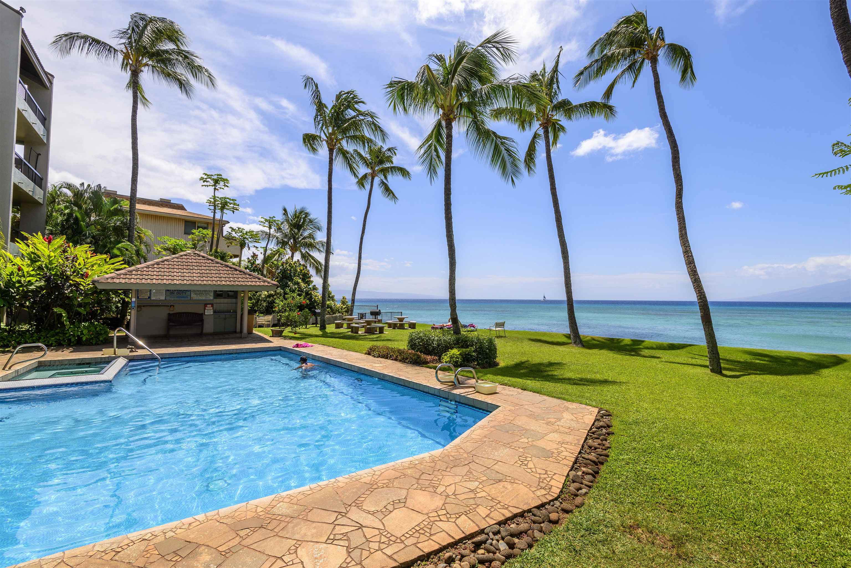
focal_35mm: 16
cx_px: 426
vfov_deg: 73.8
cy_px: 284
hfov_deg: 96.7
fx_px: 378
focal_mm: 16
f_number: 10
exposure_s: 1/200
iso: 100
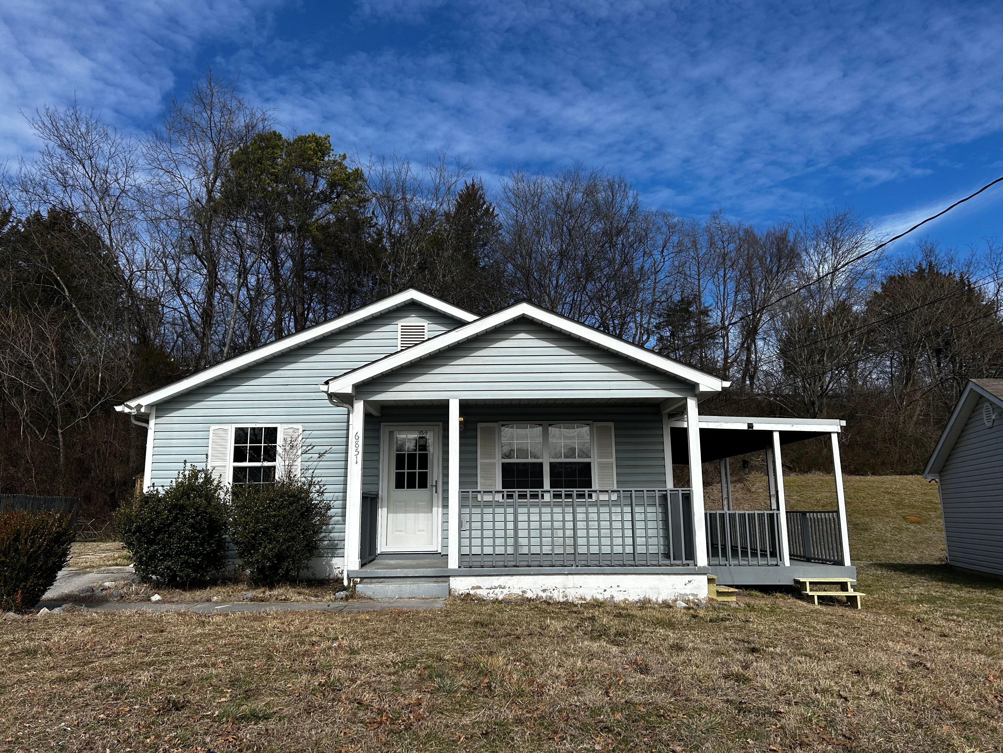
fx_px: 753
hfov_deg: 67.3
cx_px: 502
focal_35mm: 26
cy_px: 376
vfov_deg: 53.1
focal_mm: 5.7
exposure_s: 1/5587
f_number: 1.5
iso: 50
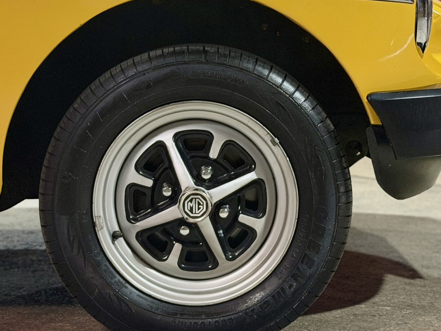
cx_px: 209
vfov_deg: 16.2
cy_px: 99
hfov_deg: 21.5
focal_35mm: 91
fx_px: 1160
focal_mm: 6.76
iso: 250
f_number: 1.78
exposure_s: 1/33
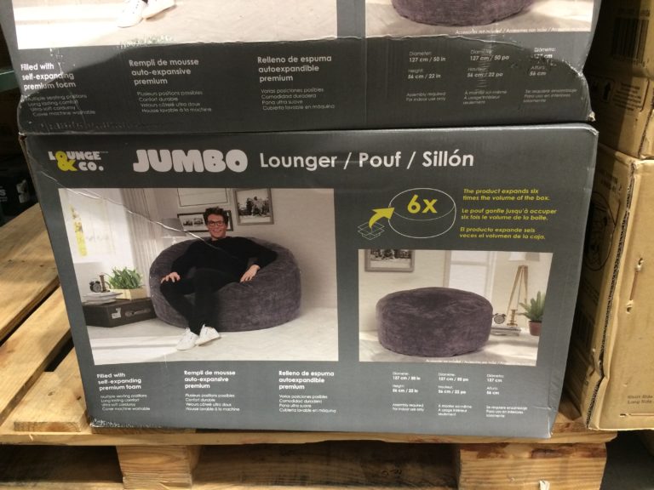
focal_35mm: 29
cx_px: 327
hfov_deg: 61.7
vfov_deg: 48.2
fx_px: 548
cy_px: 245
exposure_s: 1/30
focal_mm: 4.15
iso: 160
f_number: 2.2
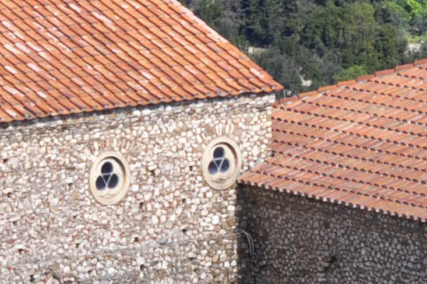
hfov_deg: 4.9
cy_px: 366
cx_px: -262
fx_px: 4988
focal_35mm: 421
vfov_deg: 3.3
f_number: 7.1
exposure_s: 1/200
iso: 200
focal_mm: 48
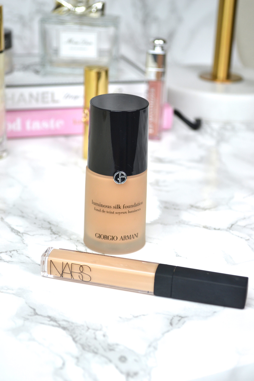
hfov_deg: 22.6
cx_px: 127
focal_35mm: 60
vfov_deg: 33.4
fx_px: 635
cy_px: 190
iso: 200
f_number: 5.3
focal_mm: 40
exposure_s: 1/100
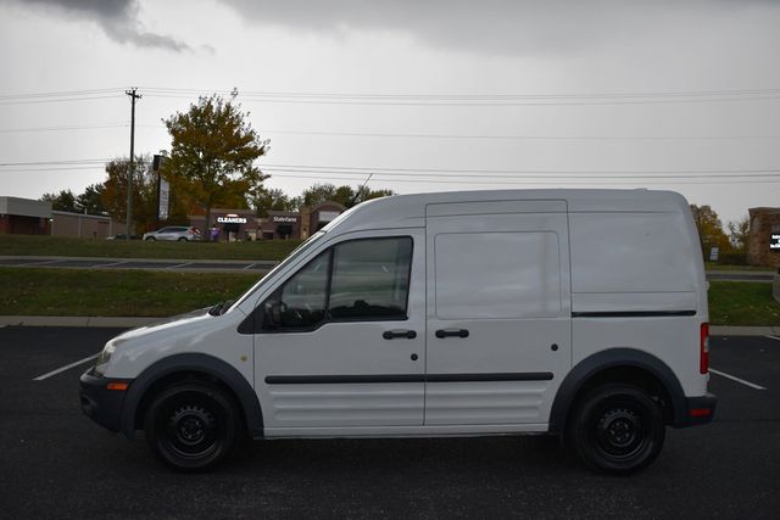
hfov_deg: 51.3
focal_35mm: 38
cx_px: 390
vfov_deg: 35.5
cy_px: 260
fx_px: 813
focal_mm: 25
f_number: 5
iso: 400
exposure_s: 1/250
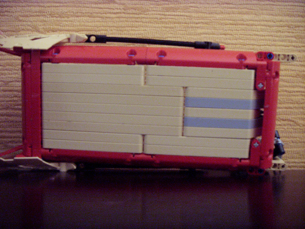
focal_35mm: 31
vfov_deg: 45.4
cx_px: 152
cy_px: 114
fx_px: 273
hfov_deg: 58.4
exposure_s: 1/4
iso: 300
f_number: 3.5
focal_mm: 6.3
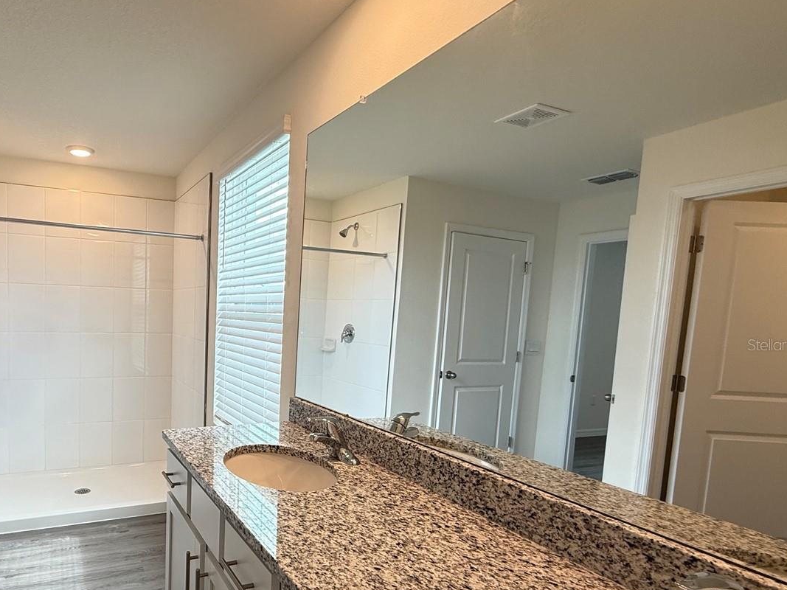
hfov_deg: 75.0
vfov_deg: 63.0
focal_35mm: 21
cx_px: 227
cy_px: 344
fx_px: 477
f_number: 2.2
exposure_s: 1/120
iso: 125
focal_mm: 2.22
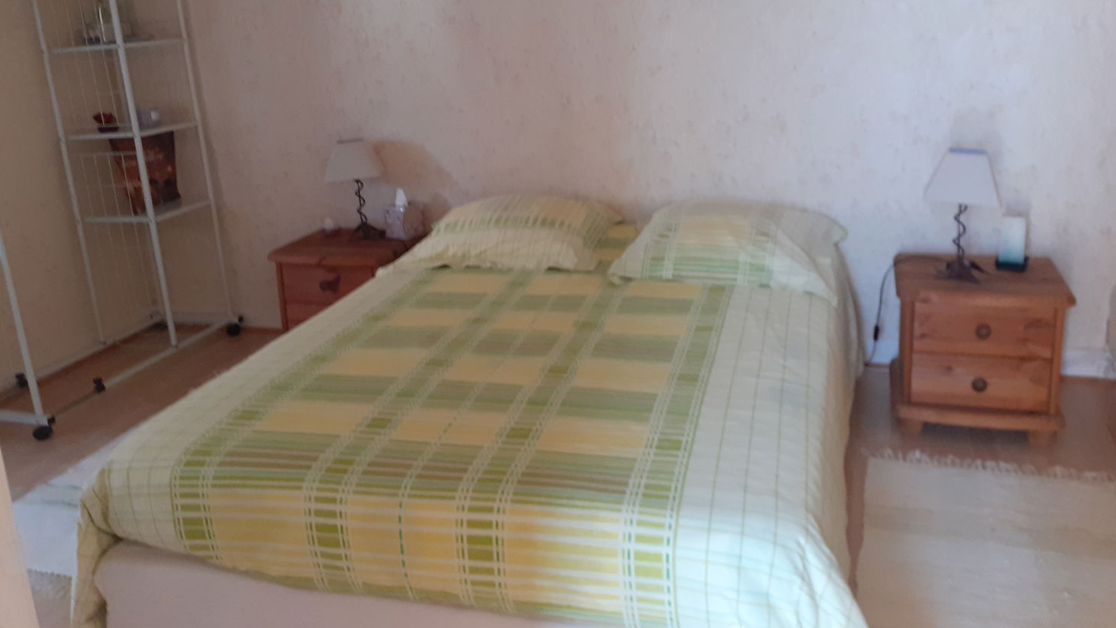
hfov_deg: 61.0
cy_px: 217
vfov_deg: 36.3
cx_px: 567
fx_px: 947
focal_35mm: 32
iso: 160
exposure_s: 1/50
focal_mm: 3.6
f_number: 1.9
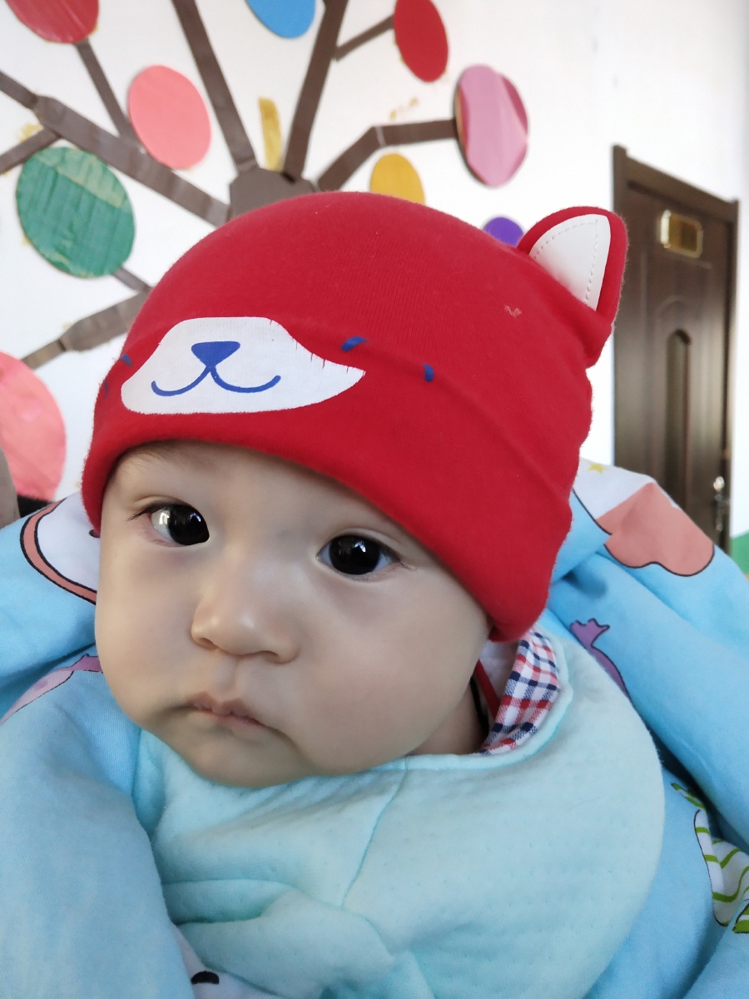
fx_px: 865
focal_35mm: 30
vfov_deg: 60.0
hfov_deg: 46.8
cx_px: 374
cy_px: 500
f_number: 1.8
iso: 148
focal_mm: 3.95
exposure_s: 1/100
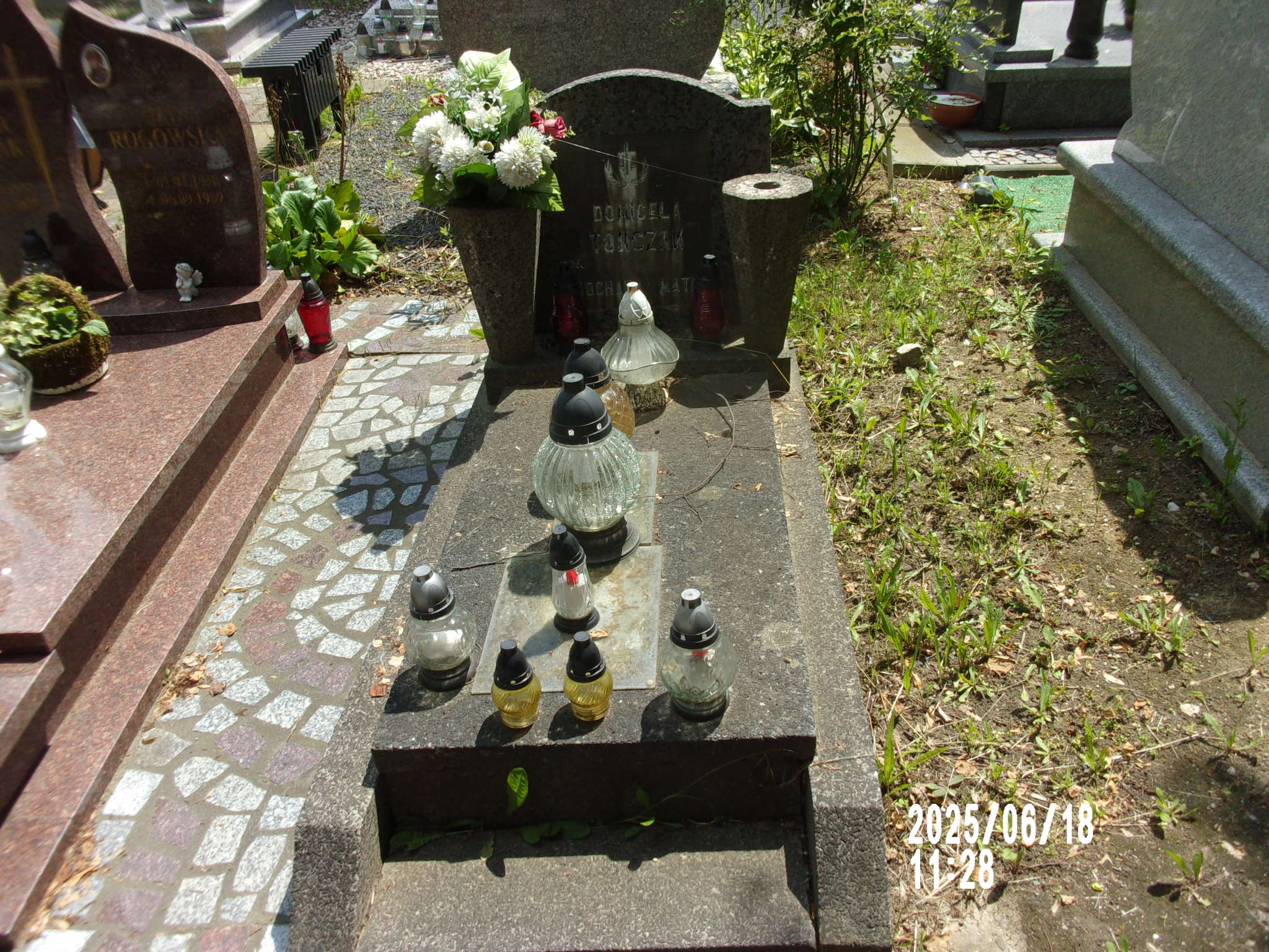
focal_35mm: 28
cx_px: 634
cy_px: 476
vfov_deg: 49.7
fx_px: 1026
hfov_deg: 63.4
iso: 80
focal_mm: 5.1
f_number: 10.8
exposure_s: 1/60
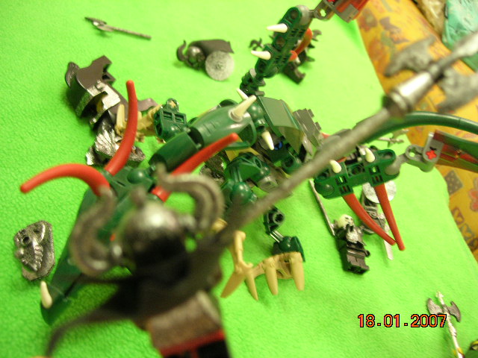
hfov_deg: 49.0
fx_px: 525
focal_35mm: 38
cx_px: 239
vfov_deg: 37.7
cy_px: 179
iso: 125
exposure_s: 1/3.5
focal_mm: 7.8
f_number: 2.8
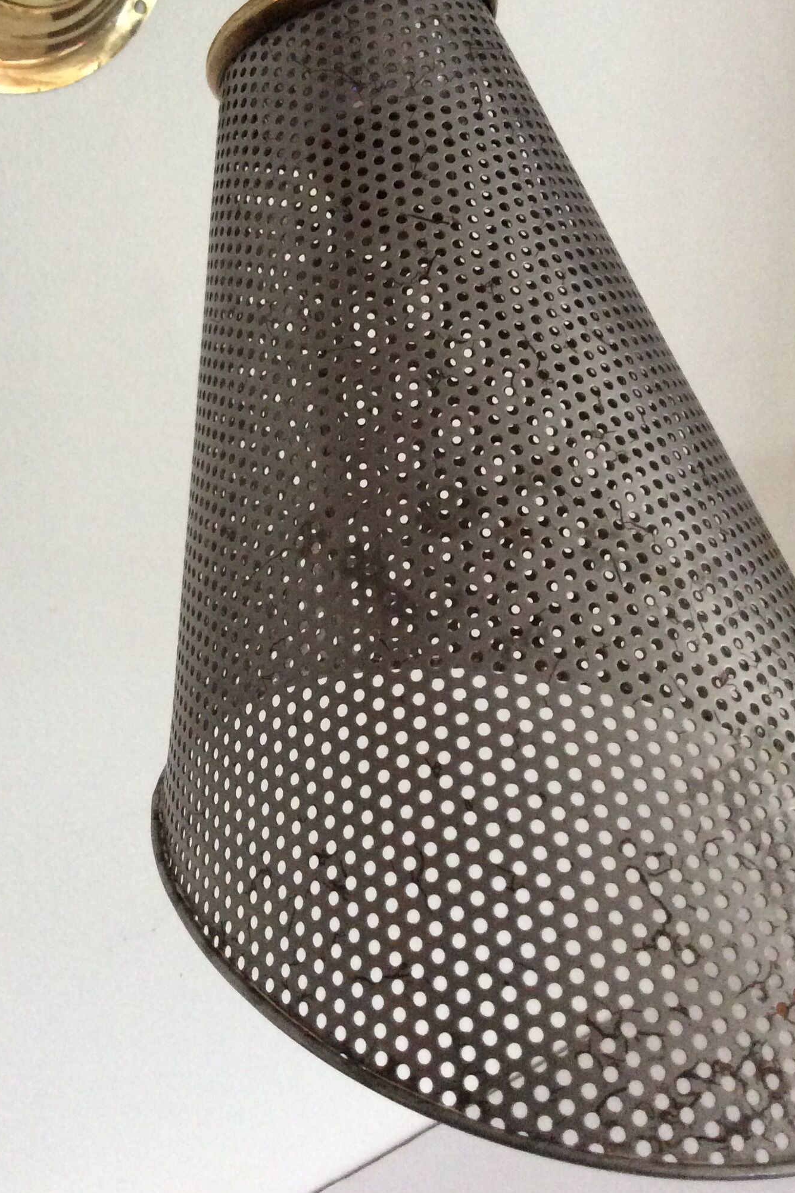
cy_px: 447
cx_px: 350
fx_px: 1425
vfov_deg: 45.1
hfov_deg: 31.2
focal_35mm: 43
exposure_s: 1/20
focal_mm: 3.3
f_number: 2.4
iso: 320
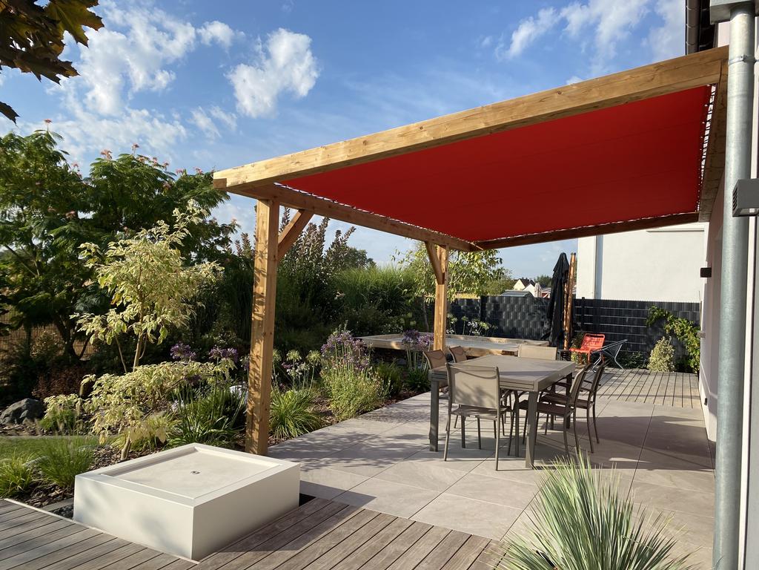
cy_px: 285
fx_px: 570
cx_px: 380
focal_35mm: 26
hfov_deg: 67.3
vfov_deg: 53.1
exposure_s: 1/2222
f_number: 1.8
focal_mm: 4.25
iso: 32
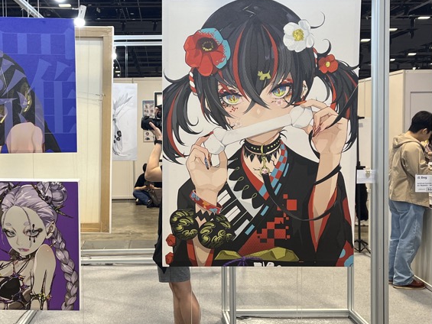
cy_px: 147
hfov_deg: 40.9
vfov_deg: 31.5
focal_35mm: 46
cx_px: 162
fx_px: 574
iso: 125
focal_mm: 5.1
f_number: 1.6
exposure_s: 1/118
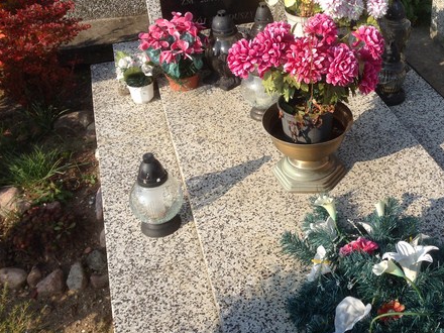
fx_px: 616
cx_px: 321
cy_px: 128
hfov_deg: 38.8
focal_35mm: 48
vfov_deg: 30.2
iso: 50
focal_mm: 4.12
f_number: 2.4
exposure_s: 1/1153
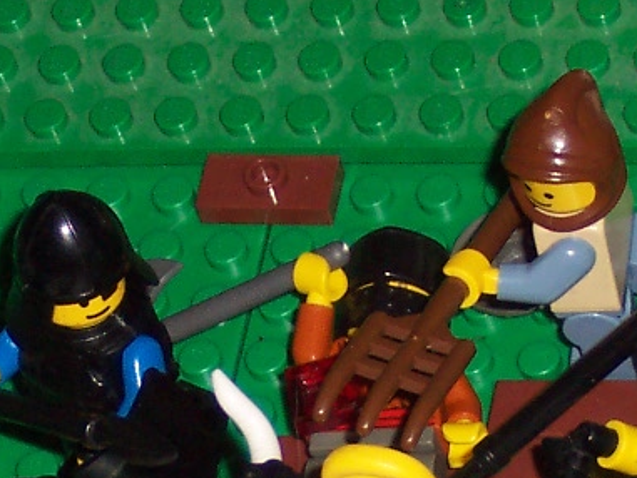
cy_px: 613
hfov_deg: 4.9
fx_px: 7474
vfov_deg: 3.7
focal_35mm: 406
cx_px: 304
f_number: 4.8
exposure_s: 1/125
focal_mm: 20
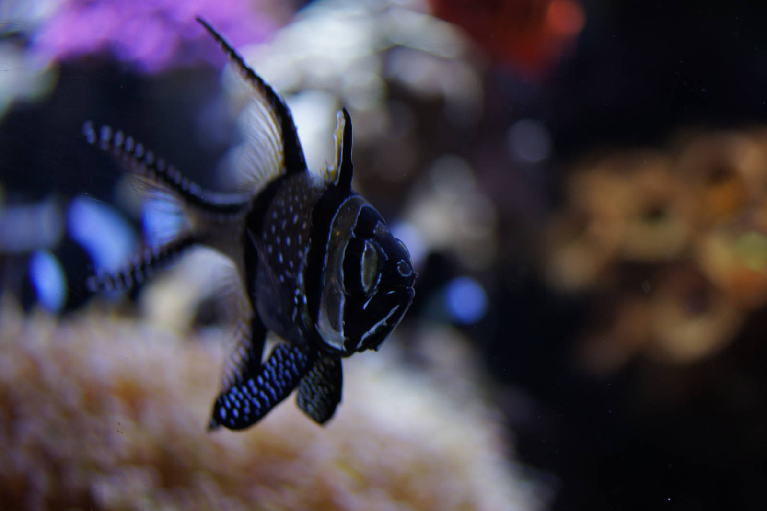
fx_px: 959
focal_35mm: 45
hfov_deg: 43.6
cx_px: 384
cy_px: 256
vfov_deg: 29.9
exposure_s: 1/125
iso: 320
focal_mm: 30
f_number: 2.8
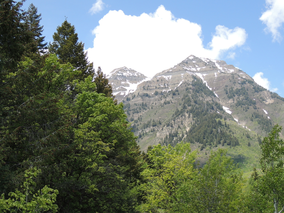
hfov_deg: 34.9
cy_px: 106
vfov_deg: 26.6
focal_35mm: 55
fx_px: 451
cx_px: 142
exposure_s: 1/640
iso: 100
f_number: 3.7
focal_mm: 9.8
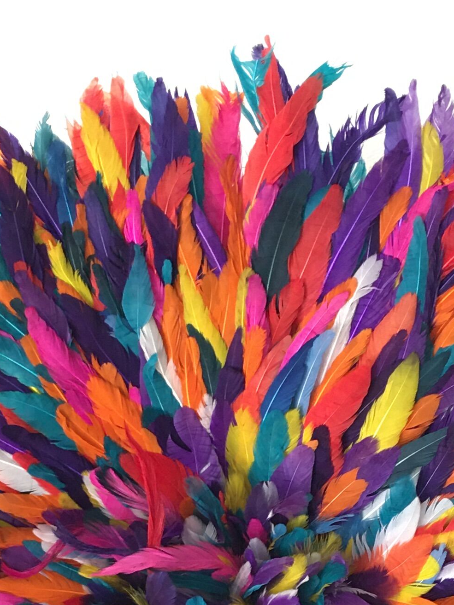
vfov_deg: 21.1
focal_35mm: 89
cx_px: 248
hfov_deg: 16.6
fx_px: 1557
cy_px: 643
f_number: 2.2
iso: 64
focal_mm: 4.15
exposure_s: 1/17
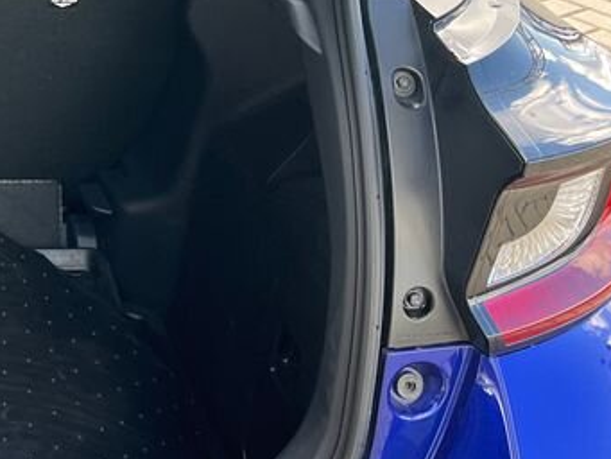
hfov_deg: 22.2
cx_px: -206
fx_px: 1377
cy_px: 20
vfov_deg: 18.5
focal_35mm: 78
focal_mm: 5.1
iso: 100
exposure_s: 1/122
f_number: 1.6
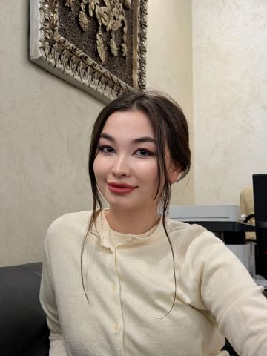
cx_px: 134
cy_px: 178
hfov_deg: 30.3
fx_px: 494
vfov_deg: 39.7
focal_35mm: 48
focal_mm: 6.76
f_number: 1.78
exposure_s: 1/33
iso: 200
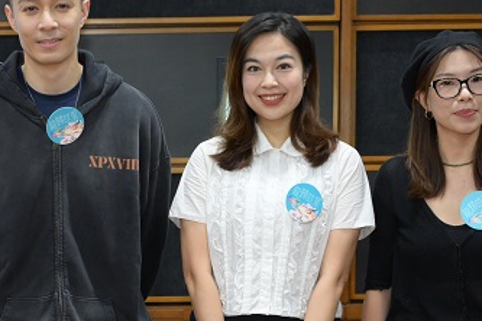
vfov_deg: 10.8
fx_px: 1687
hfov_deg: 16.1
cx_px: 83
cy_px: 301
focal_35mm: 126
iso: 2000
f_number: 5
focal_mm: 42
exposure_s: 1/80
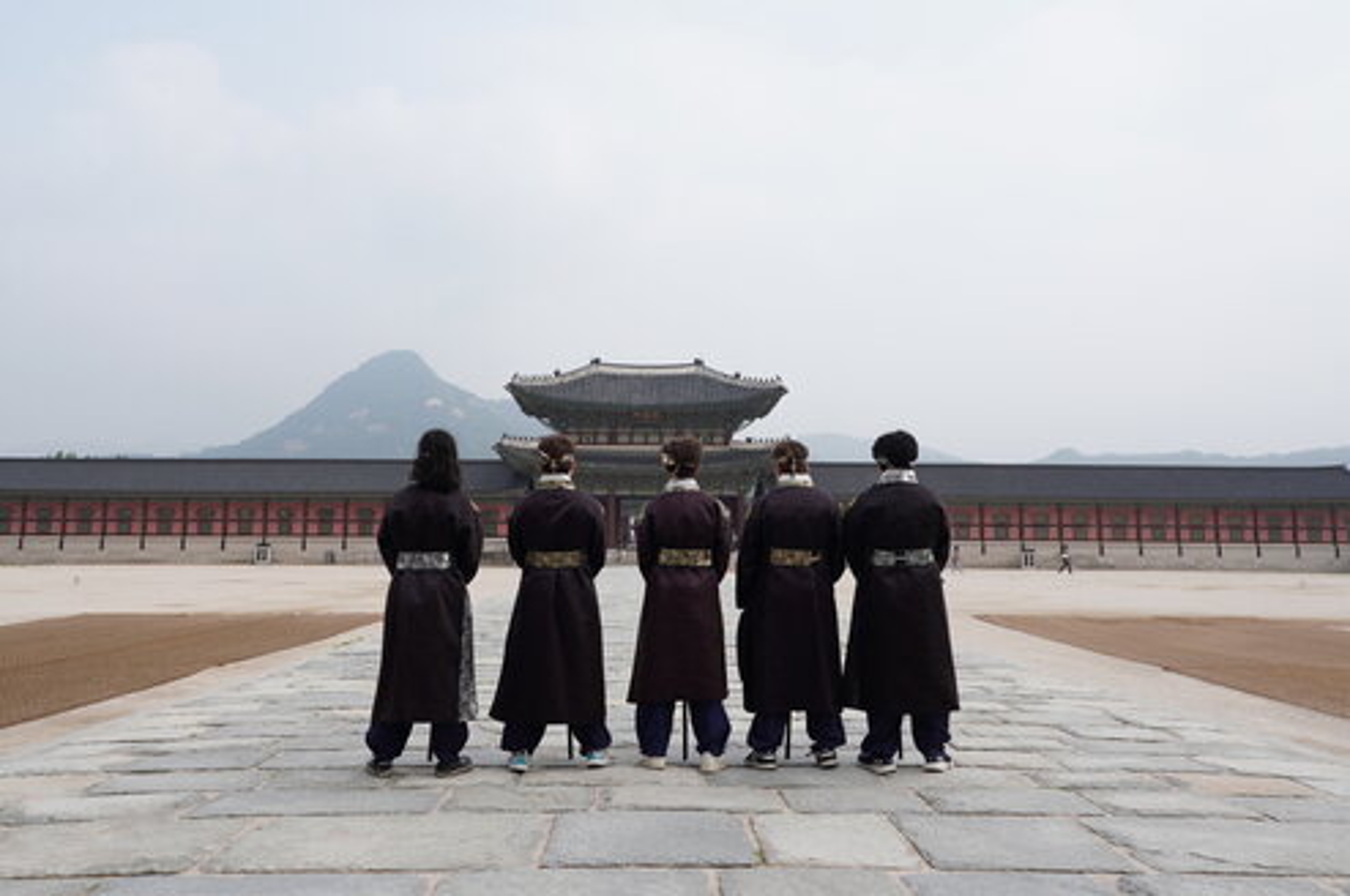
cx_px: 675
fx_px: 1180
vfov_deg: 41.6
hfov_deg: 59.6
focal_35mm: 32
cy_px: 448
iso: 100
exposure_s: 1/400
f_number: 6.3
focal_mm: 21
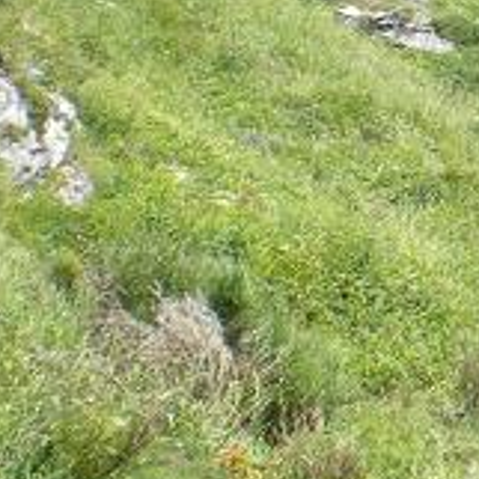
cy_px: 199
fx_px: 1722
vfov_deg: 15.8
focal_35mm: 110
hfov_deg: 14.7
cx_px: 726
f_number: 4.6
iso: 64
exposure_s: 1/125
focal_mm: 6.3
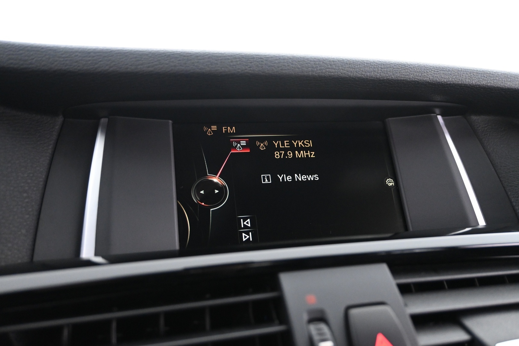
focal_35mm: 31
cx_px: 260
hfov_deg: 60.7
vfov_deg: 42.6
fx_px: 443
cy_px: 173
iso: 2500
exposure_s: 1/10
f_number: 3.8
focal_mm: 20.5
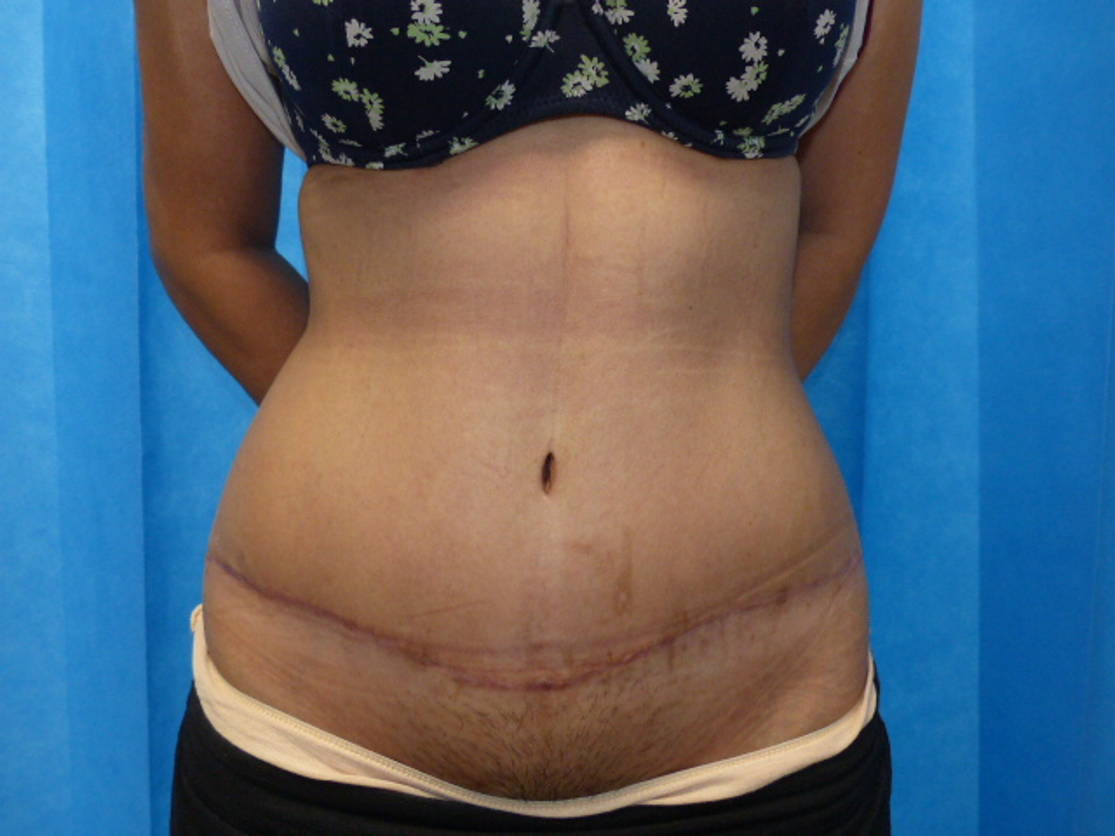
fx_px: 1031
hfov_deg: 56.8
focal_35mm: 32
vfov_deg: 44.2
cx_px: 558
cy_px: 418
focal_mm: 5.7
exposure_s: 1/100
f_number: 2.8
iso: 400
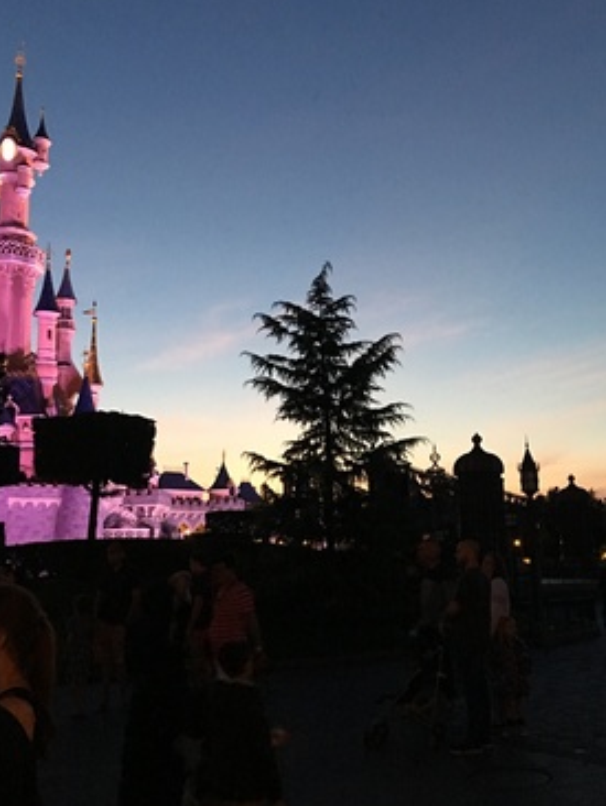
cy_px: 372
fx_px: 886
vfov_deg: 48.9
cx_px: 335
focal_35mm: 38
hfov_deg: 37.7
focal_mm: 4.15
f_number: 2.2
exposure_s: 1/8
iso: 160
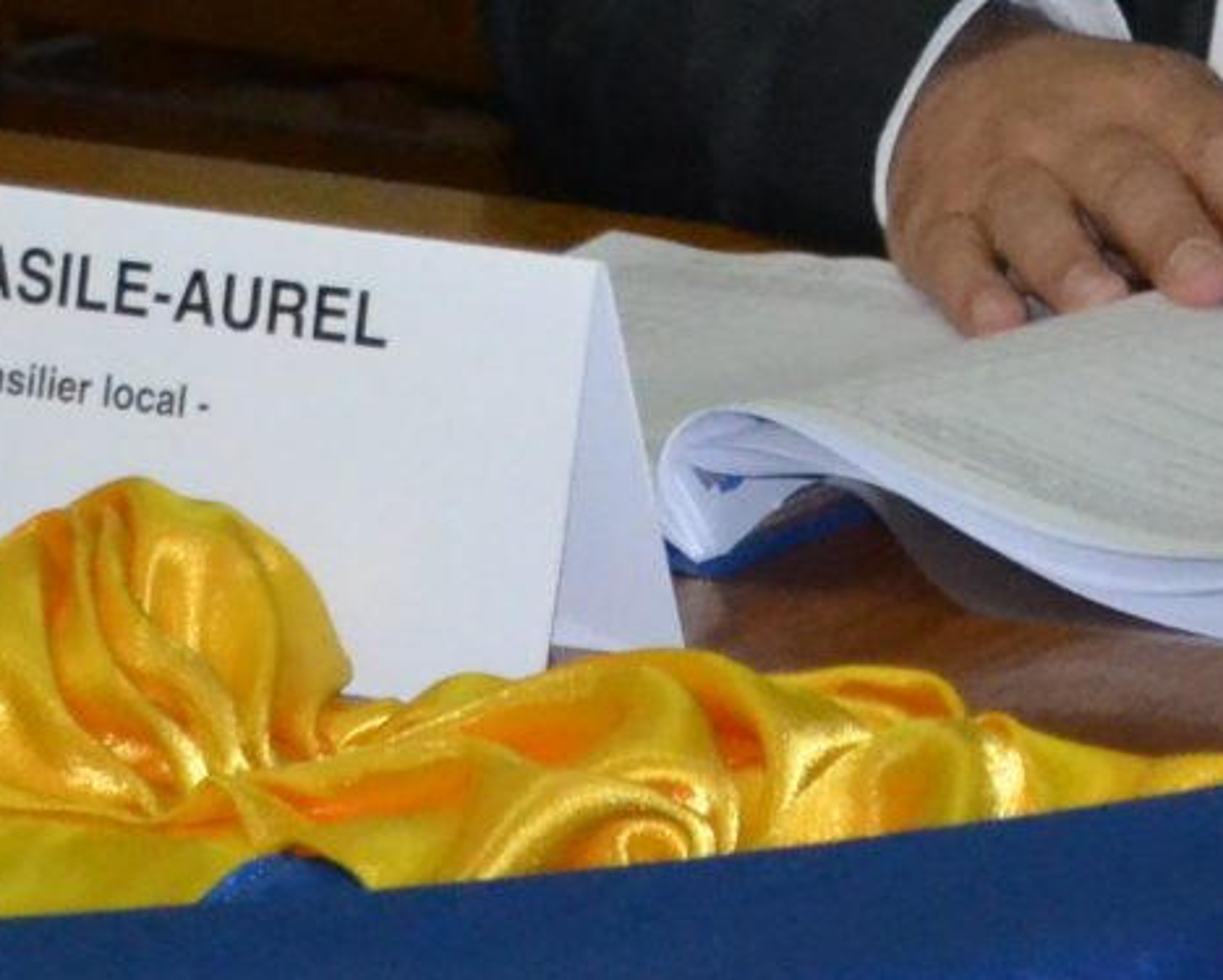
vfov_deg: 4.3
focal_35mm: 354
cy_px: -696
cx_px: 1341
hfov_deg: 5.4
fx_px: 12821
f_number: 5.3
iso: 3200
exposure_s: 1/60
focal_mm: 46
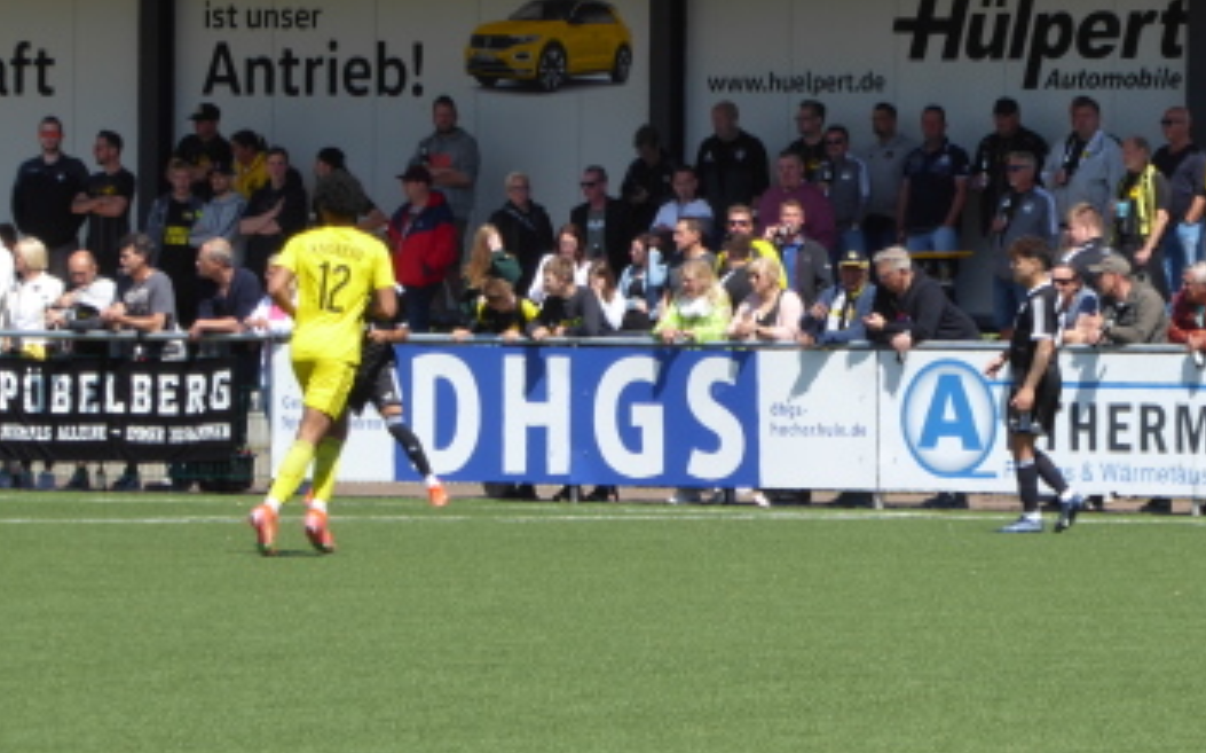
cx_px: 618
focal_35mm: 438
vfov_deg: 3.0
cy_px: 306
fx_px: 14389
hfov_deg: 4.8
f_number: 5.9
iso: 80
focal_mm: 57.7
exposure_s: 1/250
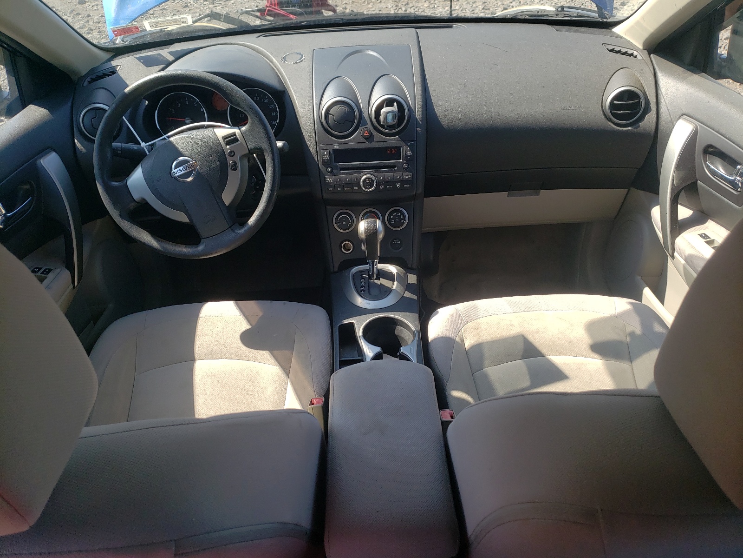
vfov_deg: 53.1
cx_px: 372
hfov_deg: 67.3
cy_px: 279
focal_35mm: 26
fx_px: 558
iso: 50
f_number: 1.5
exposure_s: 1/625
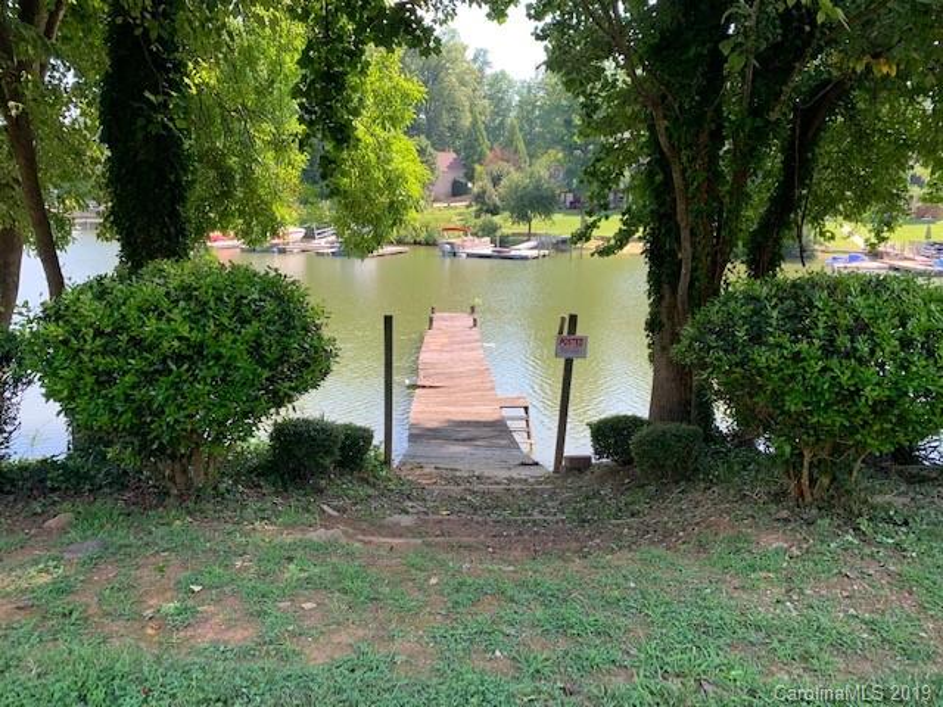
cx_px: 472
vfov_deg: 53.1
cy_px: 354
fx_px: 708
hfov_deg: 67.3
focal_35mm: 26
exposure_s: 1/216
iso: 25
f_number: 1.8
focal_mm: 4.25
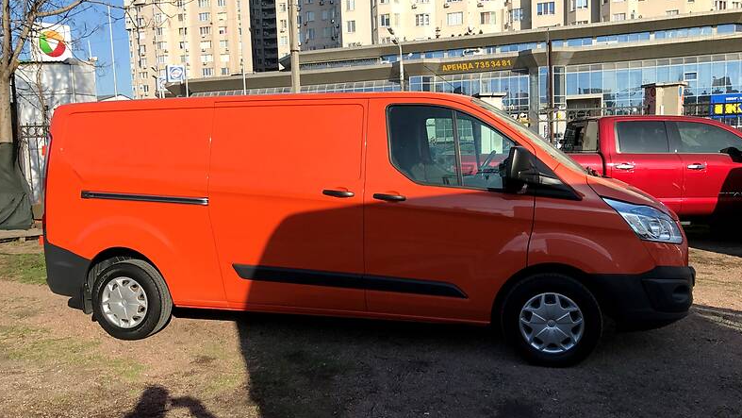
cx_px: 371
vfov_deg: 37.8
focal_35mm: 31
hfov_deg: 62.6
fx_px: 610
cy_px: 205
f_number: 1.8
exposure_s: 1/2128
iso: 20
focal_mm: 4
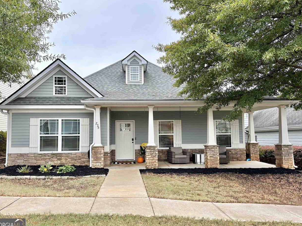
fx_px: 218
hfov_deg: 69.4
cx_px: 147
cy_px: 113
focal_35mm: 25
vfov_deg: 54.9
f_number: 1.78
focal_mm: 6.86
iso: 80
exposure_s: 1/386
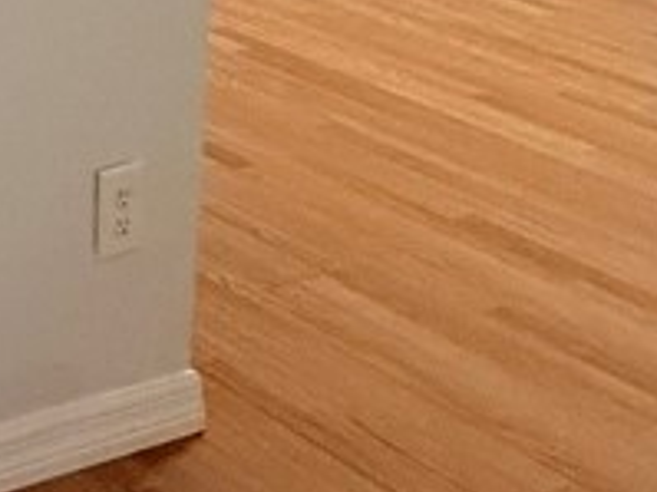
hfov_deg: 16.3
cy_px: -459
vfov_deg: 16.3
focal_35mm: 72
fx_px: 1366
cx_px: -819
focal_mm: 2.22
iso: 320
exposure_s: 1/120
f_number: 2.2
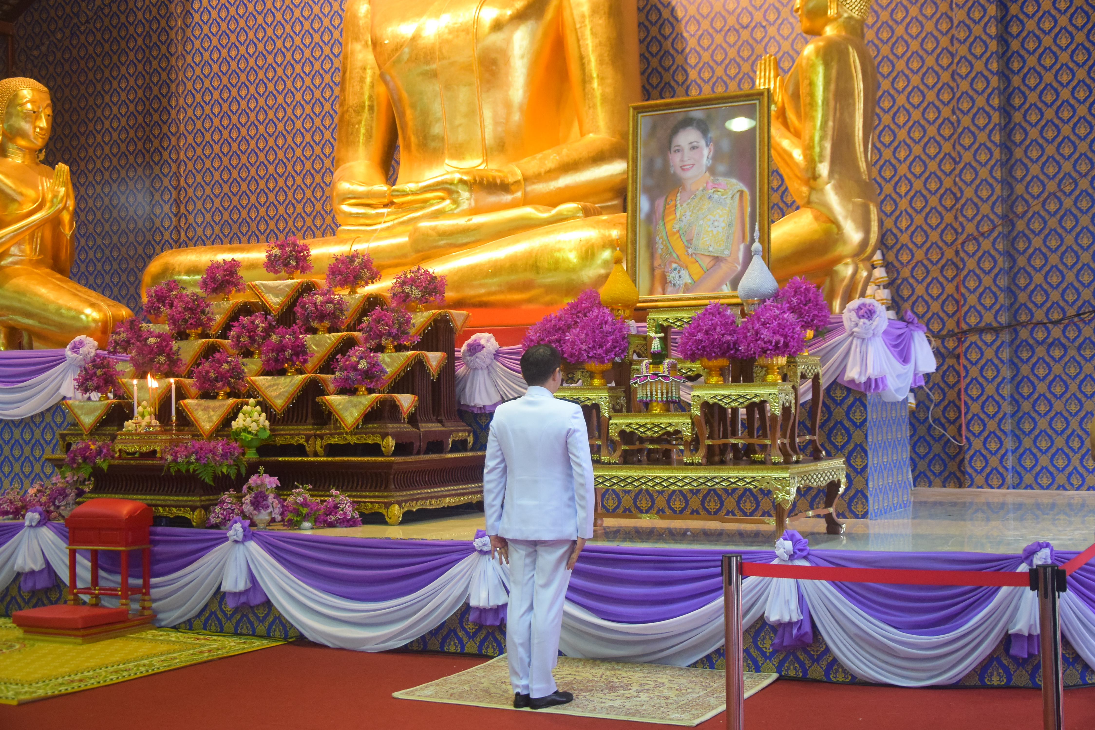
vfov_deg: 29.9
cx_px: 548
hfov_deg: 43.6
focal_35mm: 45
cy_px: 365
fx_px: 1369
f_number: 4.2
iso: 2000
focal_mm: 30
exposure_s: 1/50
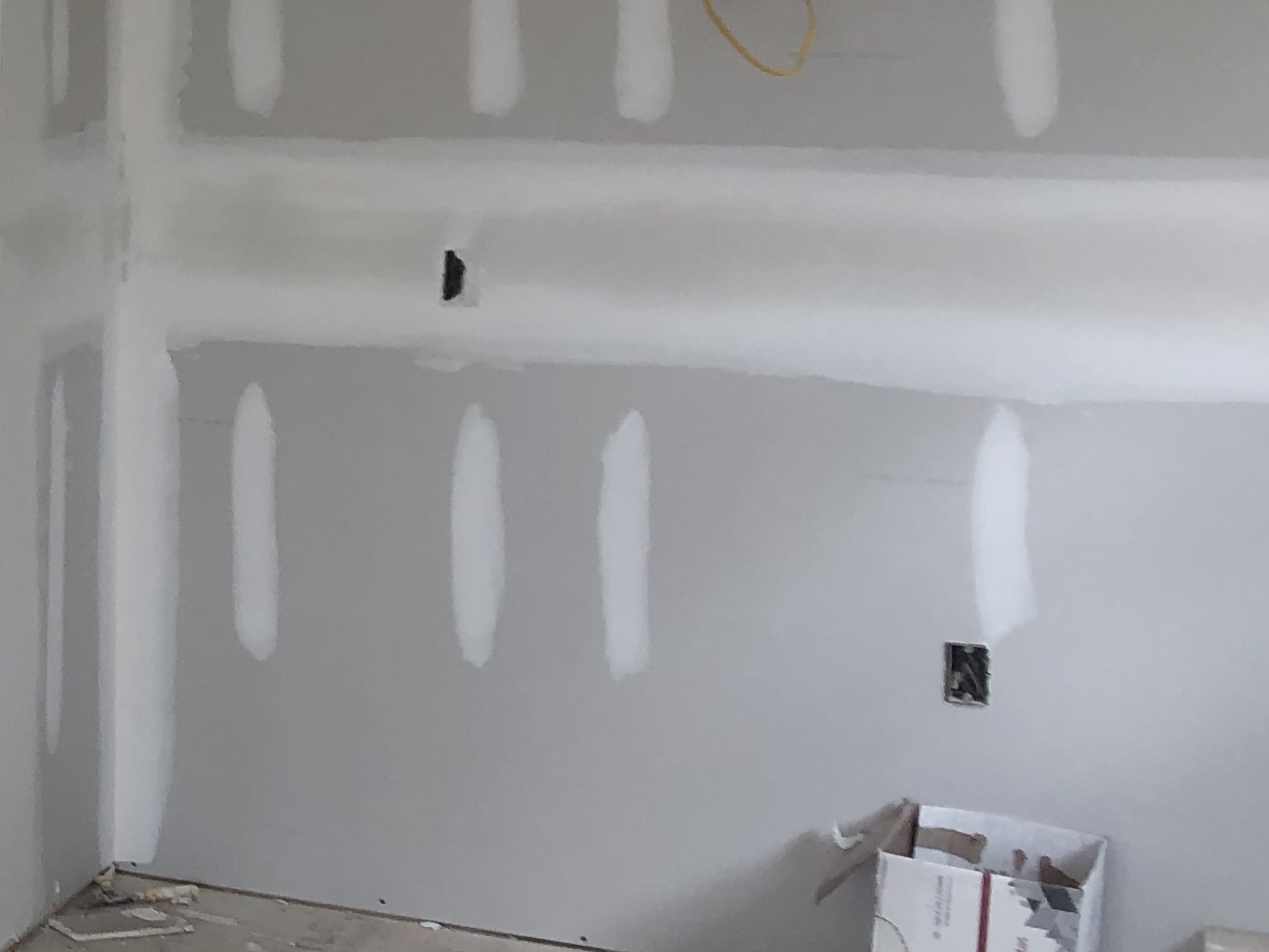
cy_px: 194
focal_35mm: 79
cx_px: -480
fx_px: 2896
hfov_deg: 21.7
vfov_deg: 18.5
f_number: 1.8
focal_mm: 3.99
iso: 40
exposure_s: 1/120
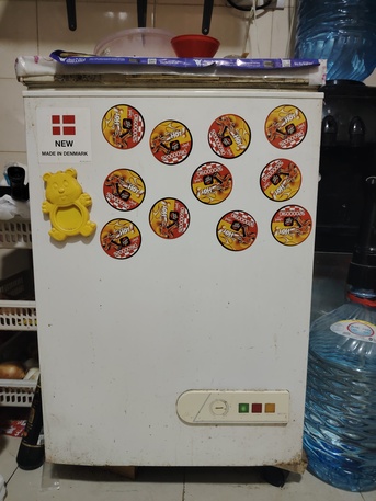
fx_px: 347
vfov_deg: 71.6
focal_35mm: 24
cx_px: 188
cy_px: 250
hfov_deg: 56.8
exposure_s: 1/33.3
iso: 1813
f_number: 1.75
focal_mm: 5.25
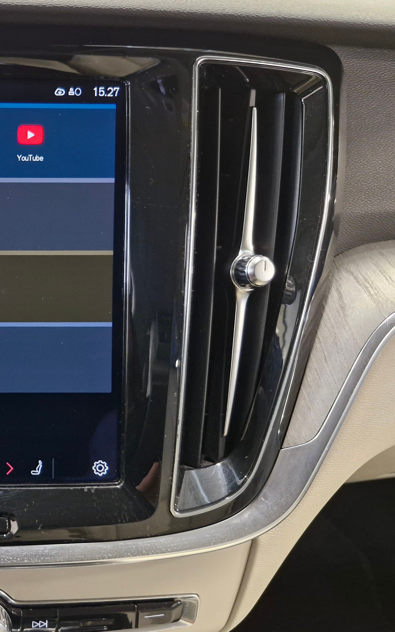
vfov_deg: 52.6
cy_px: 350
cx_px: -36
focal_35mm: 37
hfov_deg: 30.8
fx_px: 637
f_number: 1.8
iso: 640
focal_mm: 5.54
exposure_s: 1/33
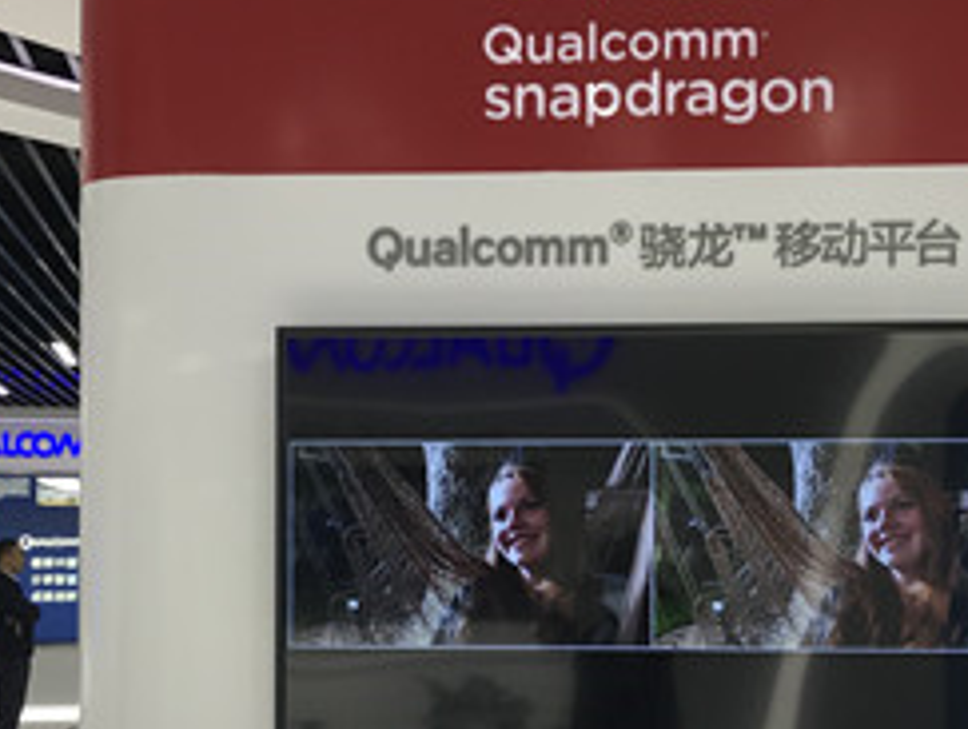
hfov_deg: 28.1
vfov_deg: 21.2
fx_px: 1932
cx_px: 470
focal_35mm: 69
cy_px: 546
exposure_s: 1/73
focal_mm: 3.99
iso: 25
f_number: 1.8
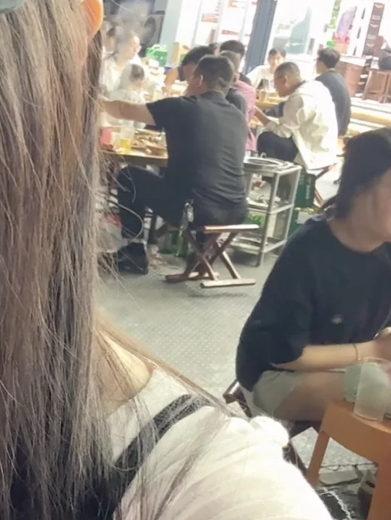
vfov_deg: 31.2
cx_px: -7
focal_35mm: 62
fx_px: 933
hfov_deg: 22.7
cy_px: 288
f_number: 1.9
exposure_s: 1/20
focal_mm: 2.69
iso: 500
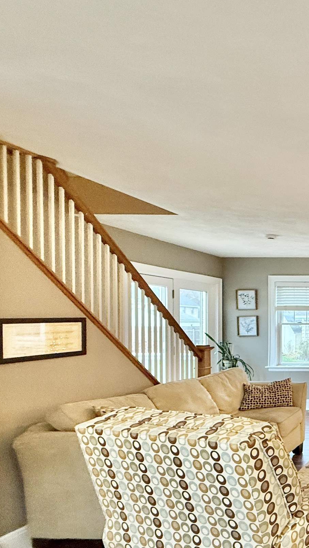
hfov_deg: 28.2
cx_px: 452
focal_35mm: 29
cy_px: 326
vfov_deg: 65.5
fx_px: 422
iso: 400
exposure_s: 1/60
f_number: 2.2
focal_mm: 2.22
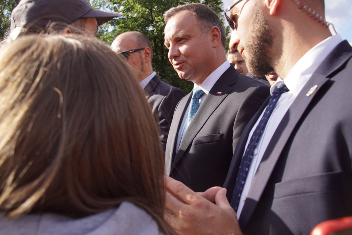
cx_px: 176
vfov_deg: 40.0
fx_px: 323
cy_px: 118
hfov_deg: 57.2
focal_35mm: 33
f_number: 6.3
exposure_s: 1/160
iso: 100
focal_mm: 22
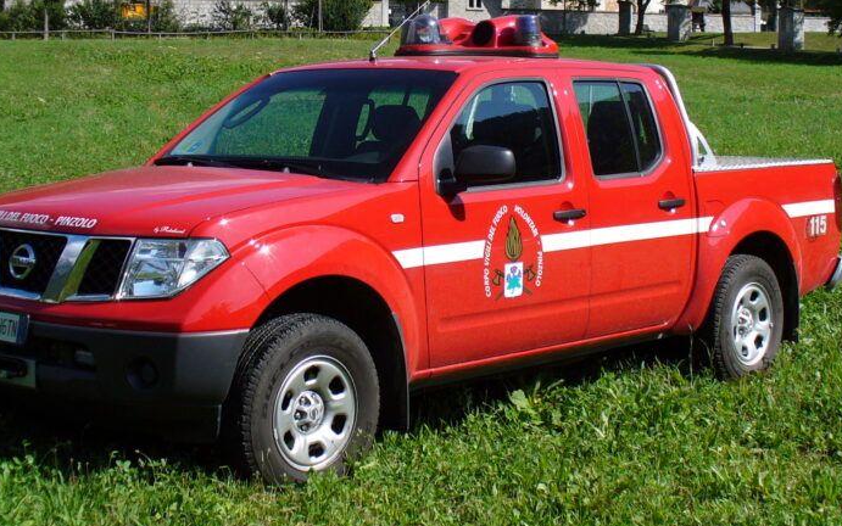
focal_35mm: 66
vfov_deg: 19.7
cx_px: 425
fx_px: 1515
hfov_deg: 31.1
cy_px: 192
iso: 64
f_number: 2.9
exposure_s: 1/1000
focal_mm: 7
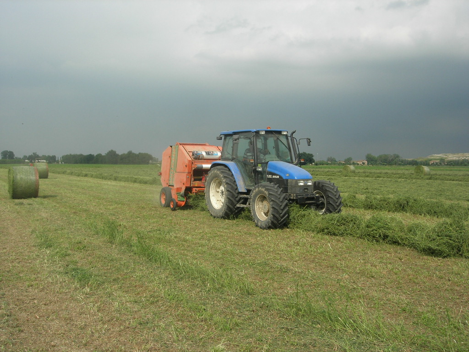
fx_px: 515
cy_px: 176
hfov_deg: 49.0
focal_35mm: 38
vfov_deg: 37.7
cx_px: 234
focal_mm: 7.8
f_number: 4.8
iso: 64
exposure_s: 1/801
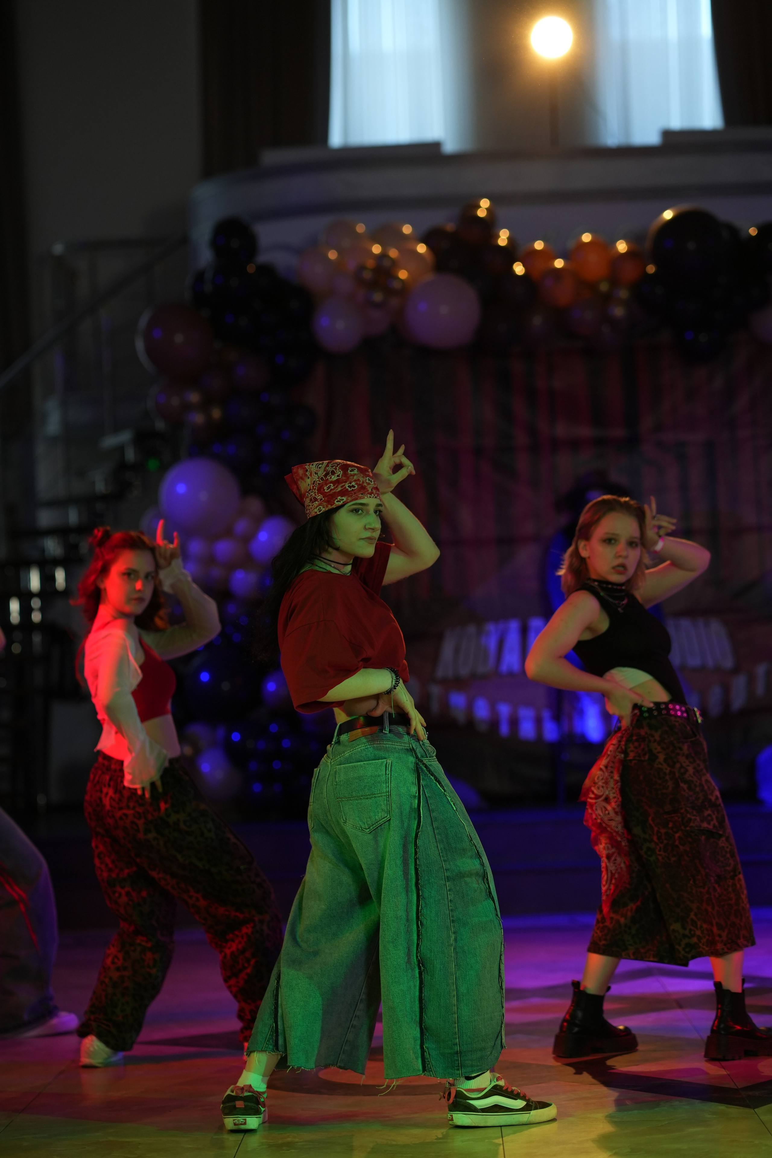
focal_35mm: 85
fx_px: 2734
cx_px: 386
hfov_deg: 16.1
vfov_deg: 23.9
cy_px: 579
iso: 800
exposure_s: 1/400
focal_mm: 85
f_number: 2.2
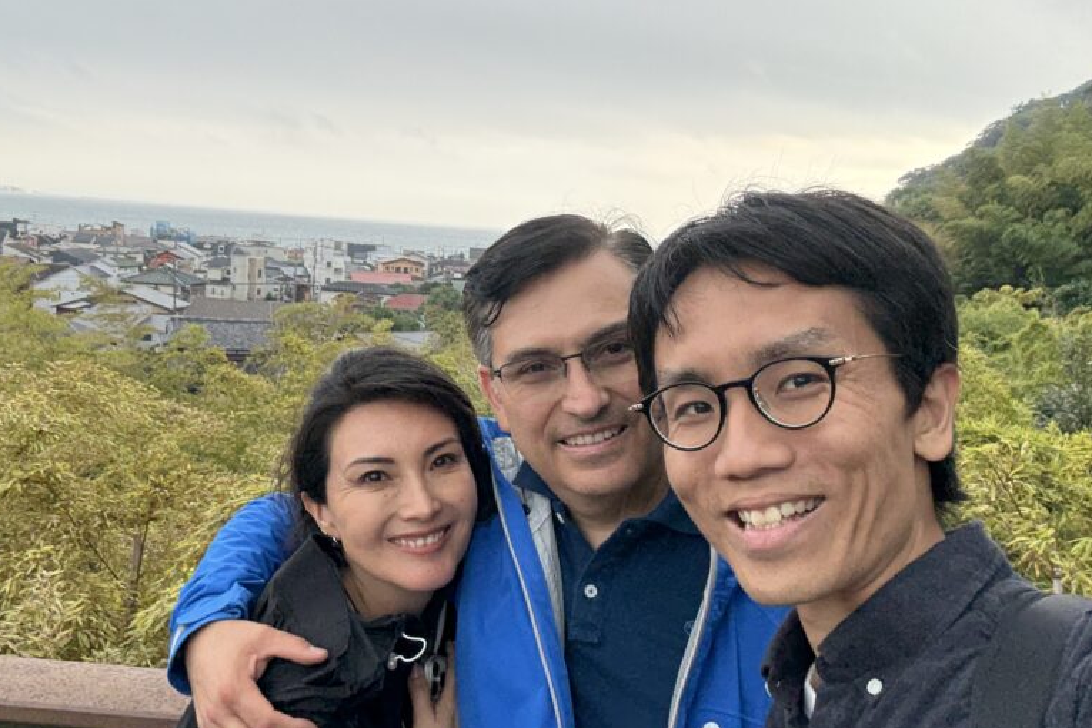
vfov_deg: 41.1
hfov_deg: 58.5
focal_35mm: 32
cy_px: 360
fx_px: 971
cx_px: 464
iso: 80
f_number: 1.9
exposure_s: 1/60
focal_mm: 2.69
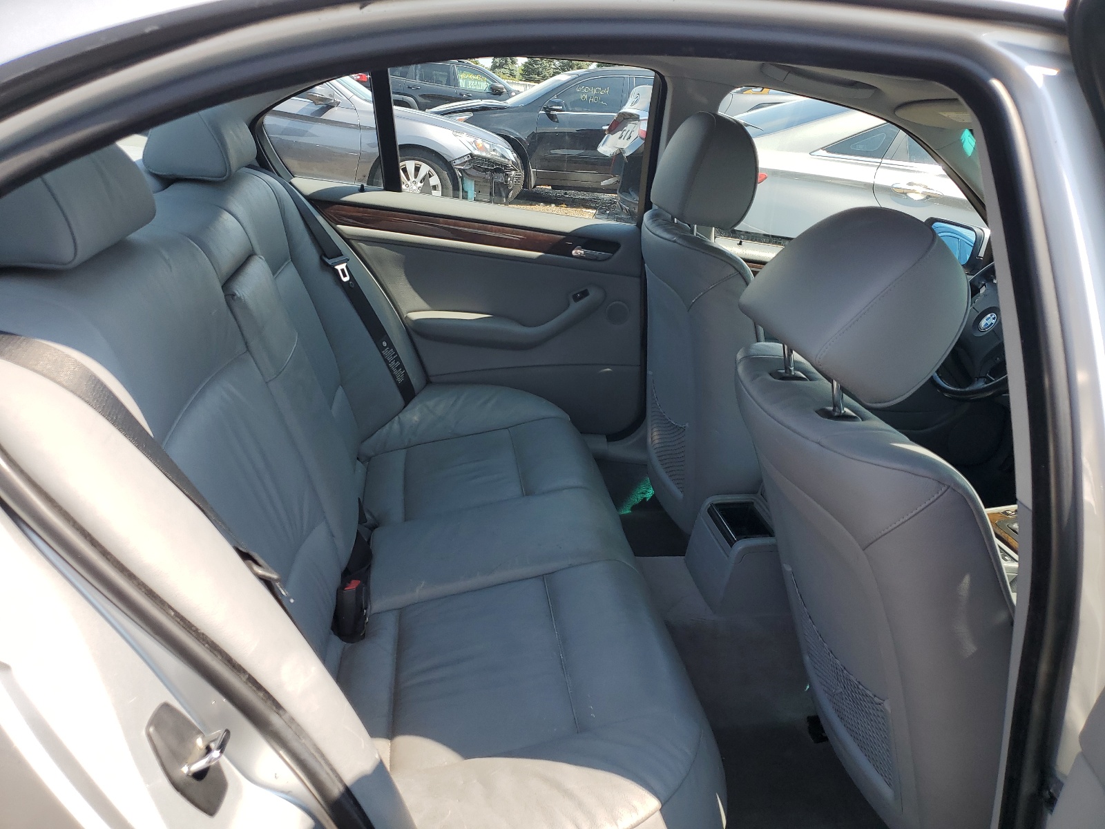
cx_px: 552
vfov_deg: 53.1
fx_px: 830
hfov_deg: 67.3
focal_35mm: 26
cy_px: 414
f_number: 1.5
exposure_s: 1/1000
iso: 50
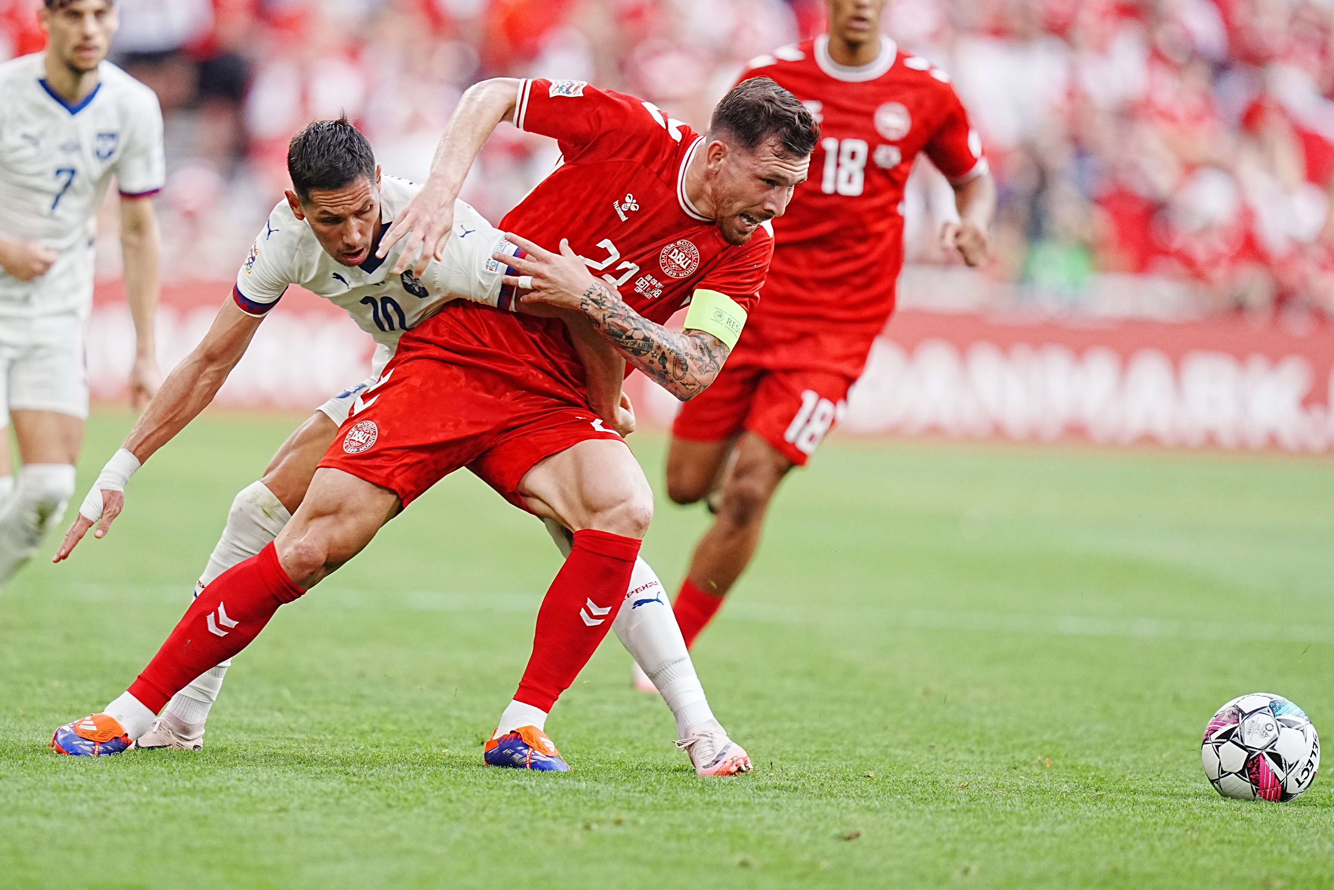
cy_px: 445
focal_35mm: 400
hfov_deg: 5.2
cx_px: 667
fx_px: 14826
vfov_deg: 3.4
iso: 1250
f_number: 2.8
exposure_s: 1/1600
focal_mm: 400
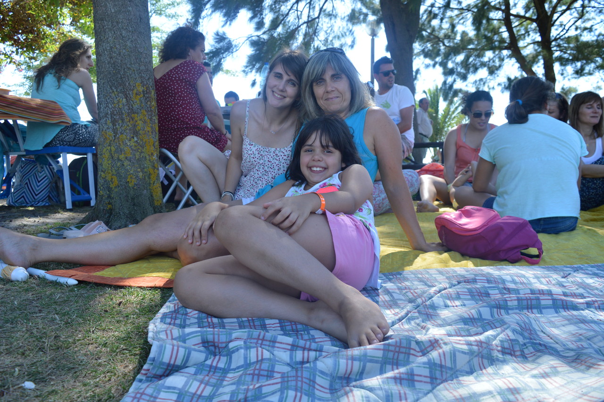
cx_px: 302
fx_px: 453
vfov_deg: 47.8
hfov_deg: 67.4
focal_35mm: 27
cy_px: 201
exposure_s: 1/160
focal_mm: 18
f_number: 6.3
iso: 100
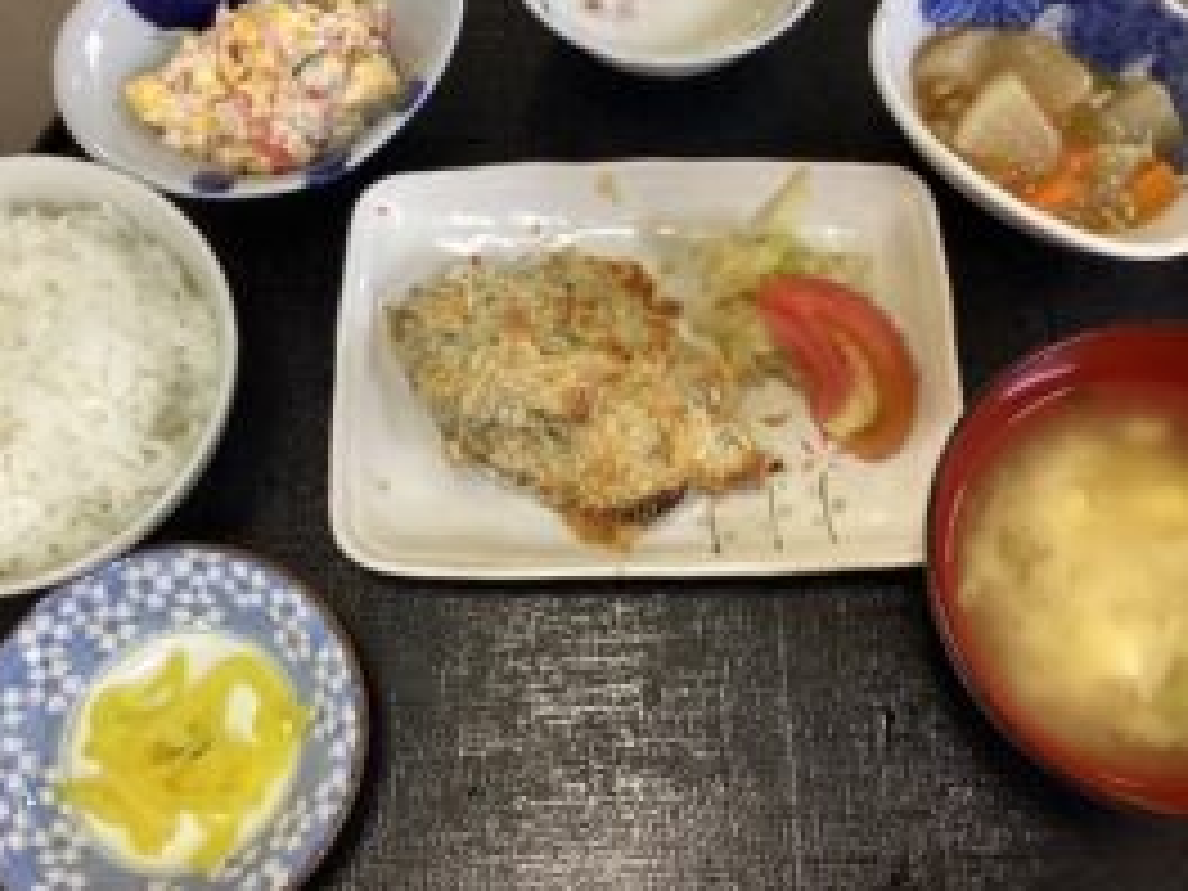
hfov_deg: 42.9
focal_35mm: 44
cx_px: 664
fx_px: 1510
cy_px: 331
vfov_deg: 32.7
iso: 250
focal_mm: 3.3
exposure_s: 1/50
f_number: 2.4
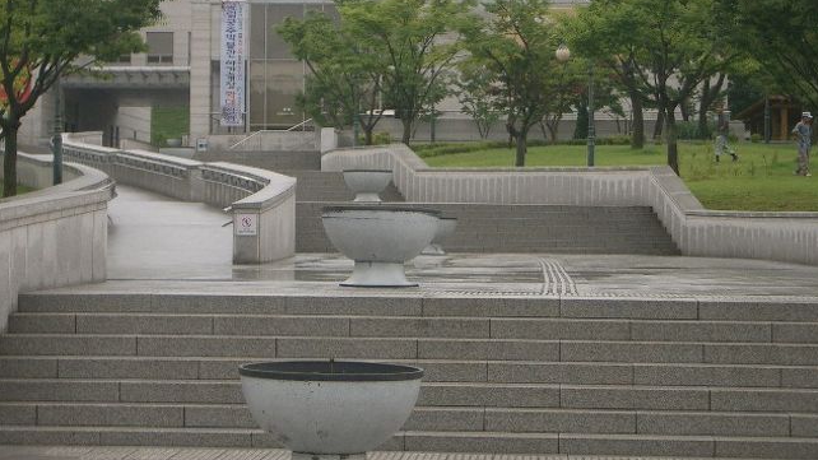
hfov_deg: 22.0
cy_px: 160
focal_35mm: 97
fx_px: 2104
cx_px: 412
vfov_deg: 12.5
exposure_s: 1/100
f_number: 4.4
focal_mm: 14.6
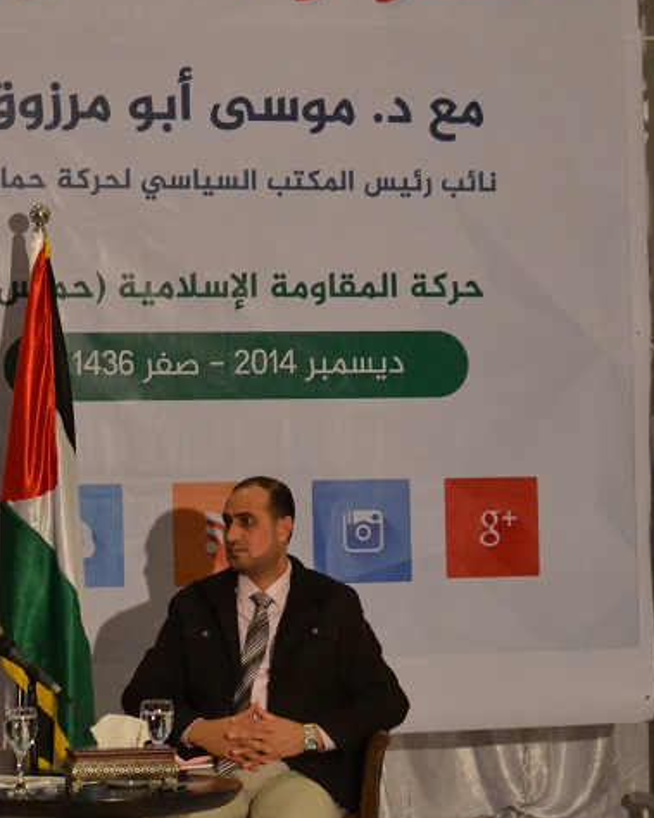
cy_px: 414
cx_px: 76
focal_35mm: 104
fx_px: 2517
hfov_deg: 14.7
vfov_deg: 18.5
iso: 3200
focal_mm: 35
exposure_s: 1/60
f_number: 5
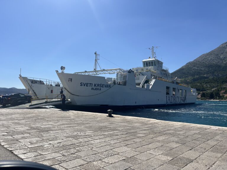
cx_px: 114
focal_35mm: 26
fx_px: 170
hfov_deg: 67.3
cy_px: 85
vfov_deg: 53.1
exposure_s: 1/6897
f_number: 1.6
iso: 50
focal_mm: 5.1
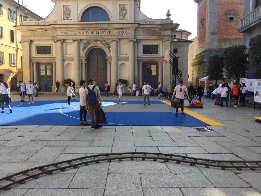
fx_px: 219
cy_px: 98
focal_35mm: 29
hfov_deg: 61.7
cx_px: 130
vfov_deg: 48.2
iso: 32
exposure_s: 1/482
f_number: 2.2
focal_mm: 4.15
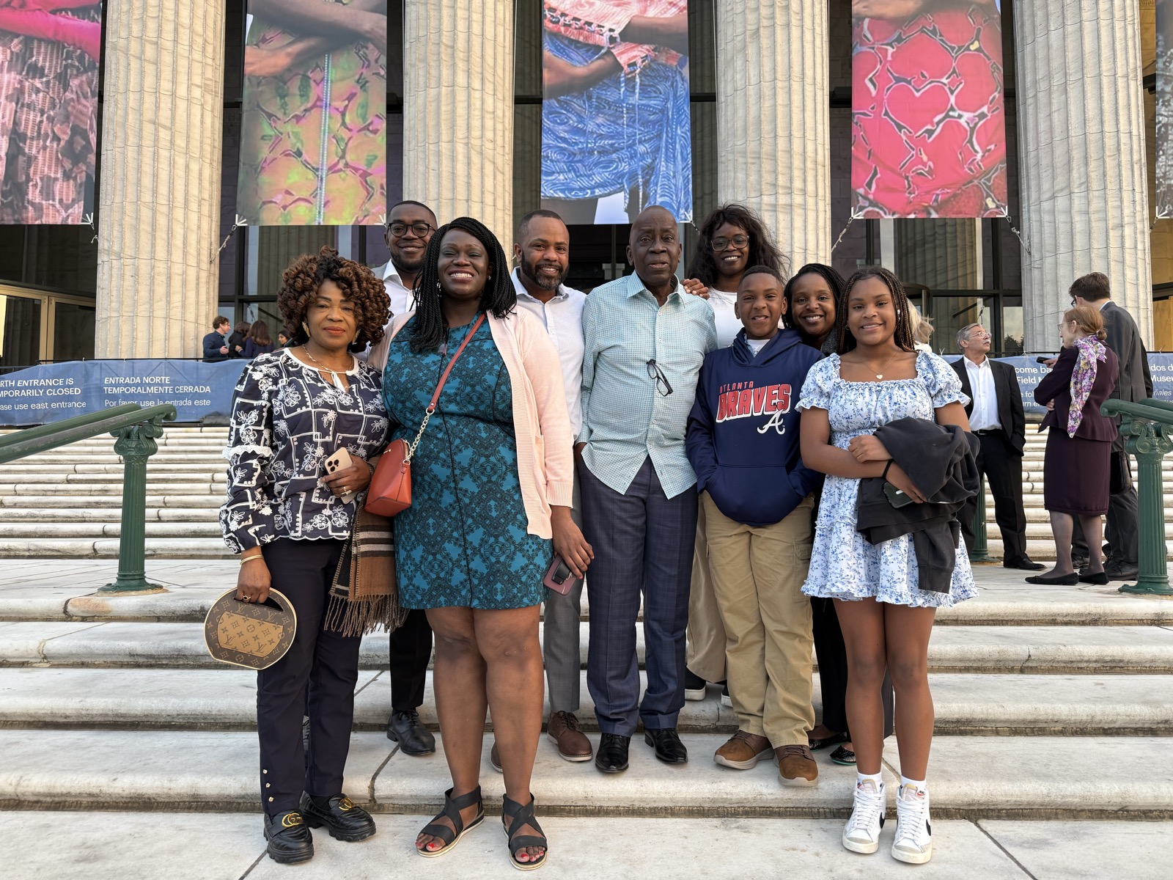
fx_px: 813
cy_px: 440
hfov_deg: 71.6
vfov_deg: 56.8
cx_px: 586
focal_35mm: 24
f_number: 1.78
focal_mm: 6.76
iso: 125
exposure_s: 1/121
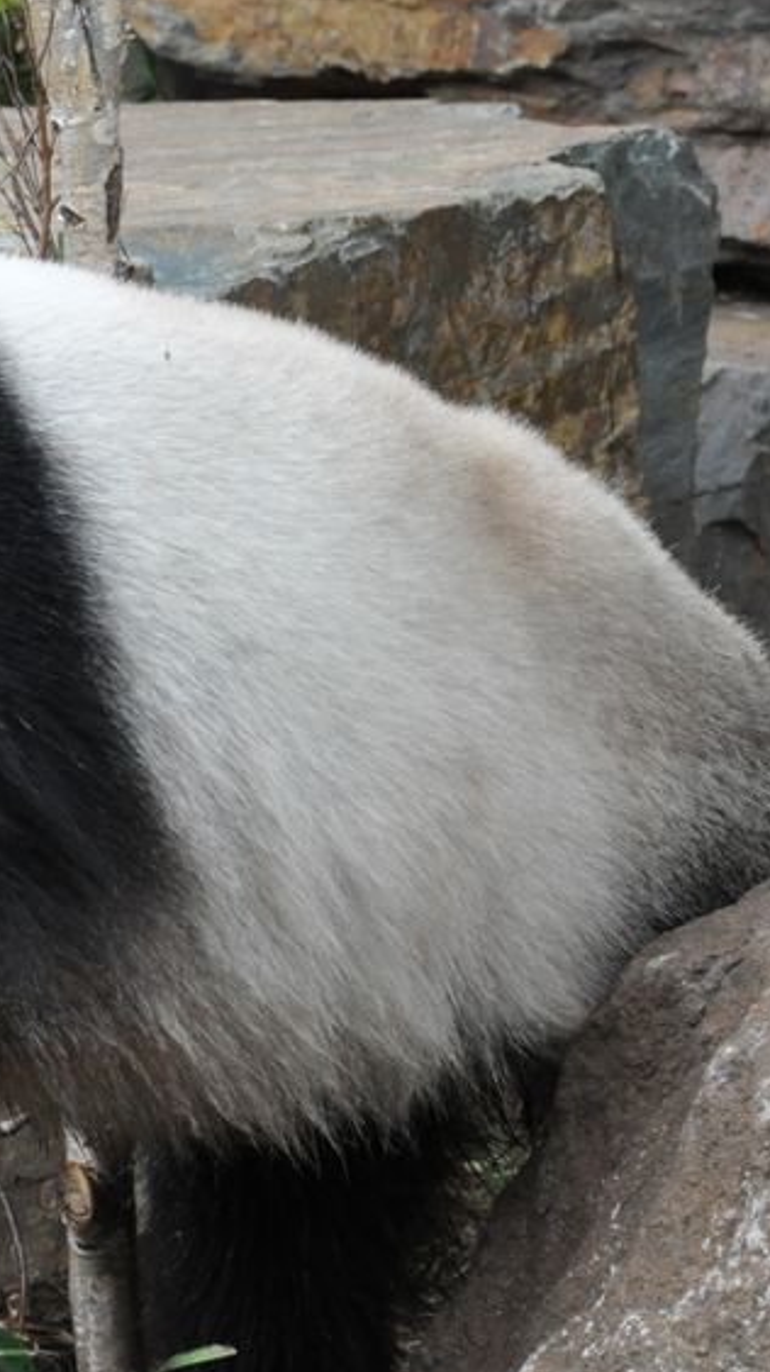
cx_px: -273
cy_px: 702
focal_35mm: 300
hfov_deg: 4.0
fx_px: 10906
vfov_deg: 7.2
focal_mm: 105
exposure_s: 1/320
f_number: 5.6
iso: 1600
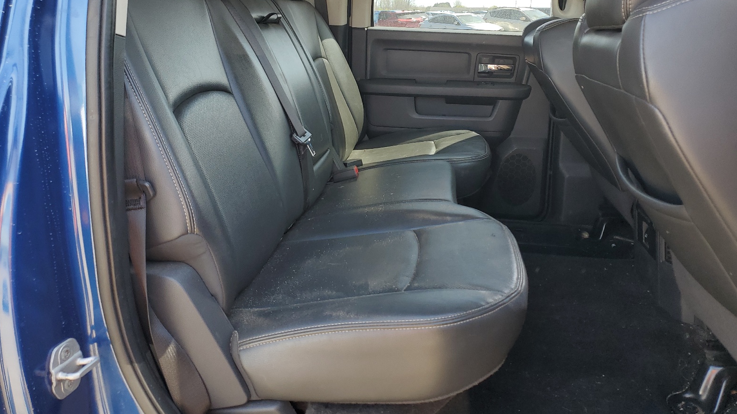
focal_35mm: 29
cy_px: 157
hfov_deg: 66.1
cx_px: 373
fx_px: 567
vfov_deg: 39.9
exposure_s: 1/200
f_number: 1.5
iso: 50
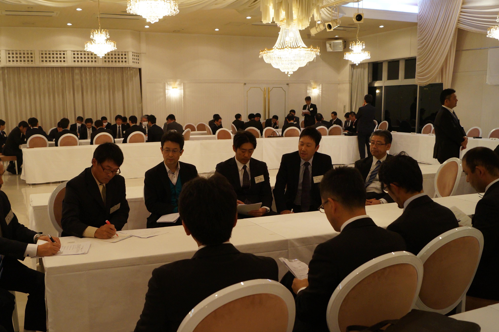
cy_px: 194
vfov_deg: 38.7
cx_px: 208
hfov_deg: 55.6
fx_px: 471
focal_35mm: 34
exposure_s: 1/60
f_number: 4
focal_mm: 18
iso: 1000
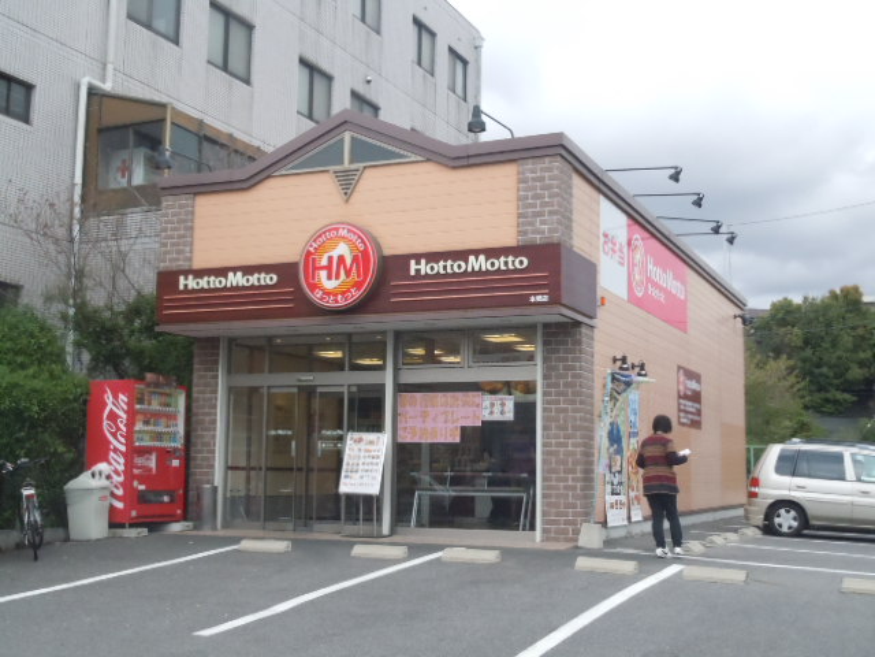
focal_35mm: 45
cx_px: 438
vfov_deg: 32.2
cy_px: 328
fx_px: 1137
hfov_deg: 42.1
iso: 800
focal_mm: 8.1
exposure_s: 1/400
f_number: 9.2
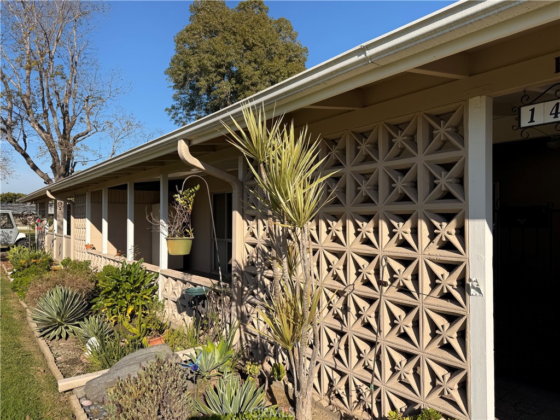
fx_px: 388
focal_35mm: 24
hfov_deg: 71.6
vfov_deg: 56.8
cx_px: 280
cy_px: 210
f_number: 1.78
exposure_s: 1/4673
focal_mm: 6.76
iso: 80
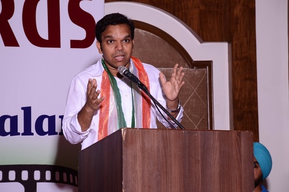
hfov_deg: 13.1
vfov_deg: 8.7
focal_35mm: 158
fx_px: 1262
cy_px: 96
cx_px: 144
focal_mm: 105
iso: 250
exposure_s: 1/125
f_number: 8
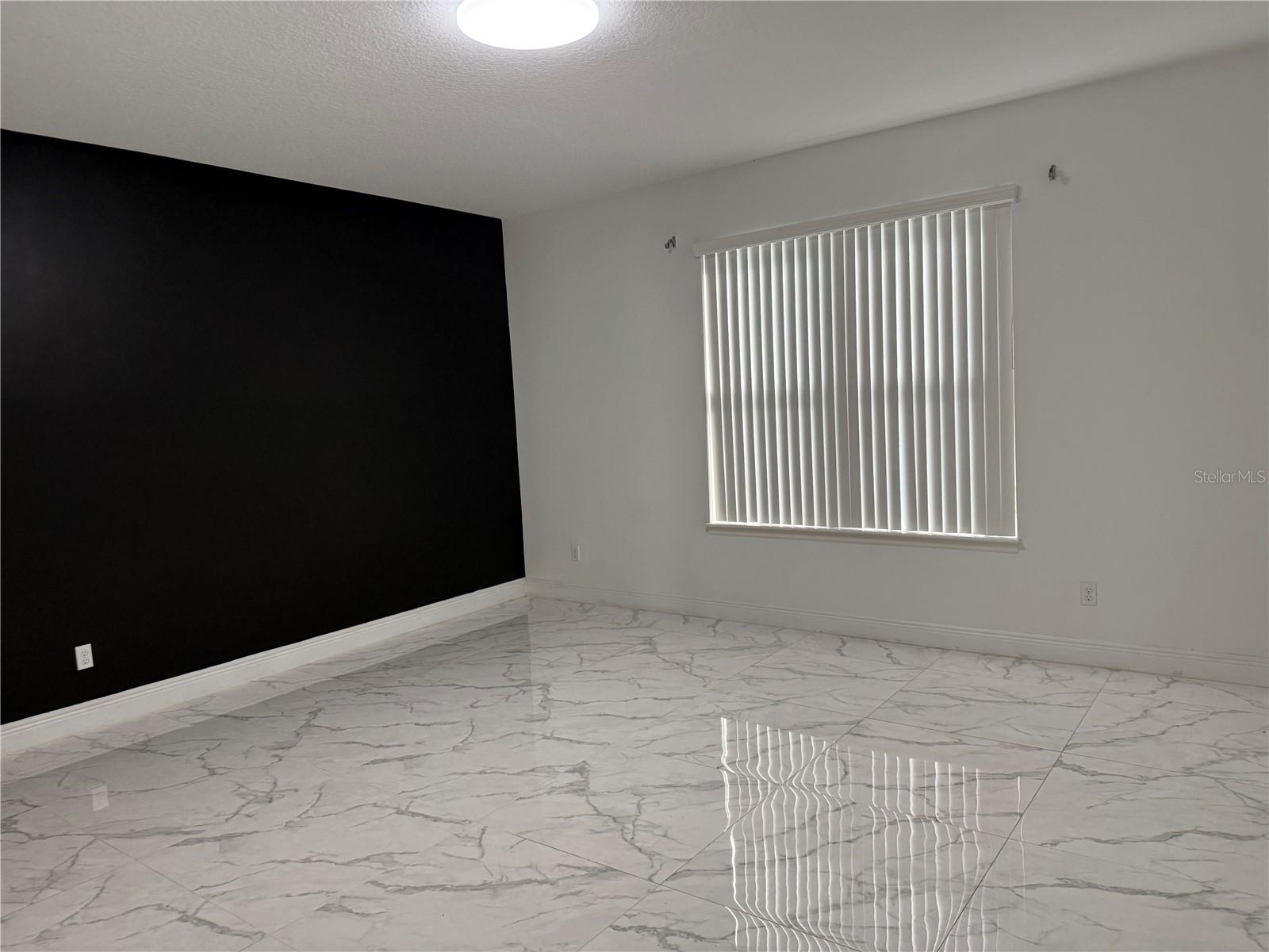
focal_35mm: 24
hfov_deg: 71.6
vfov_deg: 56.8
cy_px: 476
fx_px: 880
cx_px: 634
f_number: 1.78
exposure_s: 1/120
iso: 200
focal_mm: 6.76
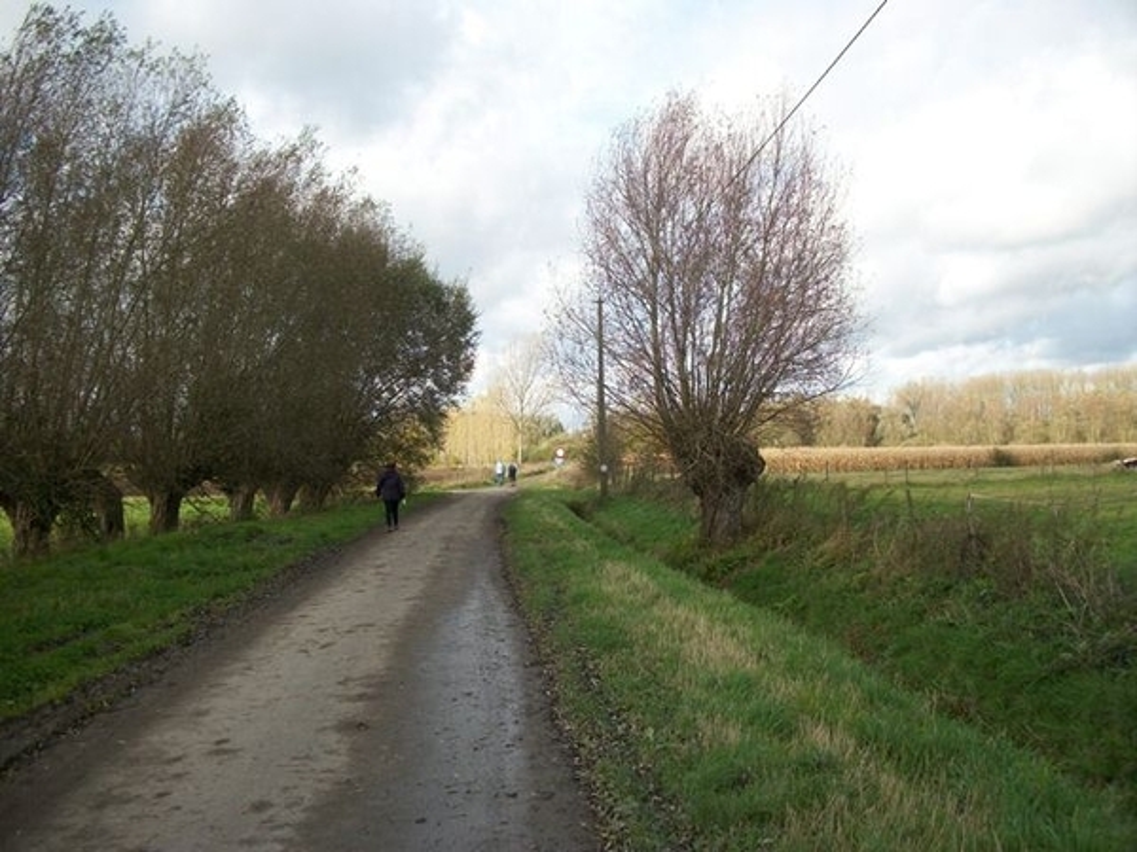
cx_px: 568
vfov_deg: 44.2
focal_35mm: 32
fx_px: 1051
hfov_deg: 56.8
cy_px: 426
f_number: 2.9
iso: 80
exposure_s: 1/640
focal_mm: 5.7
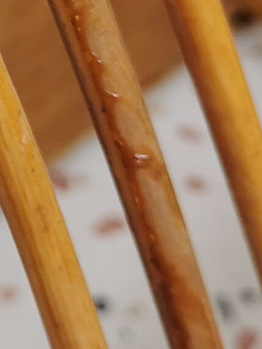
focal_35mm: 173
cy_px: 29
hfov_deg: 8.3
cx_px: -177
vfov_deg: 11.3
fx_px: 1745
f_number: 1.8
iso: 50
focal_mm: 5.58
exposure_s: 1/111
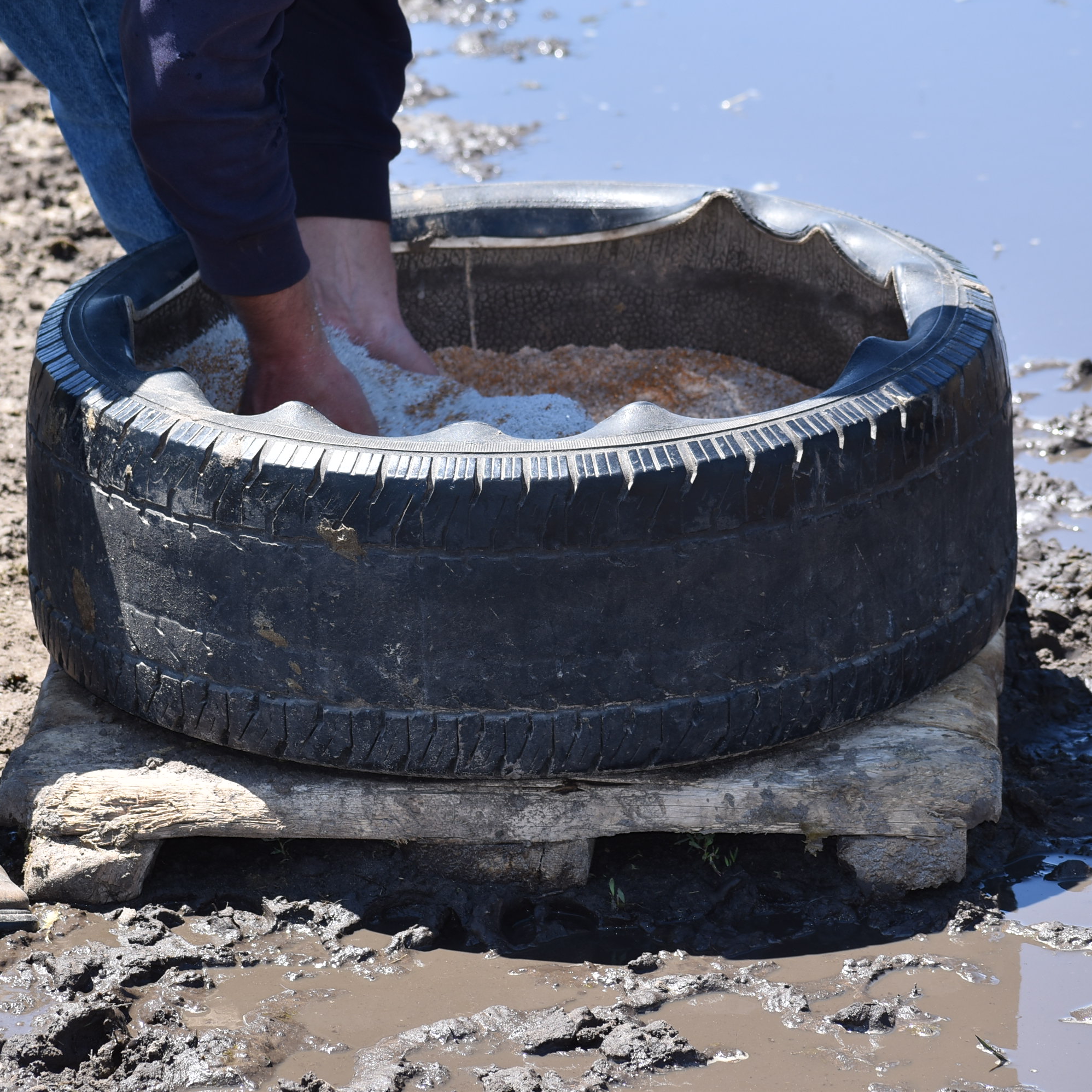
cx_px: 376
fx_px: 6139
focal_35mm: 172
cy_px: 546
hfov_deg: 10.2
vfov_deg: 10.2
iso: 100
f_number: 7.1
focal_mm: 90
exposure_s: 1/200
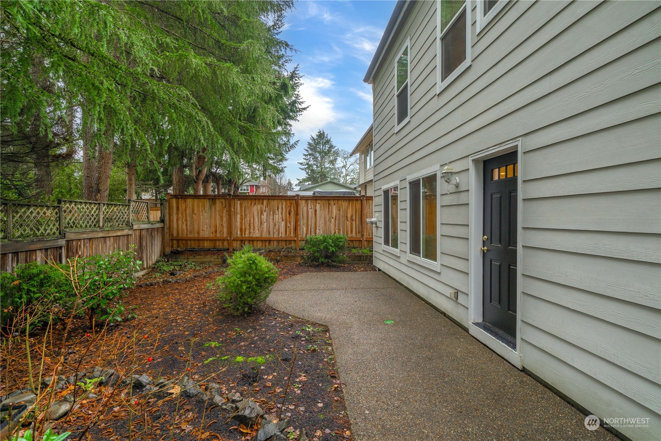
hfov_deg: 93.3
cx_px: 330
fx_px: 312
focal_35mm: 17
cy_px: 220
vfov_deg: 70.4
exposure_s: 1/30
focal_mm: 17
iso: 400
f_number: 7.1
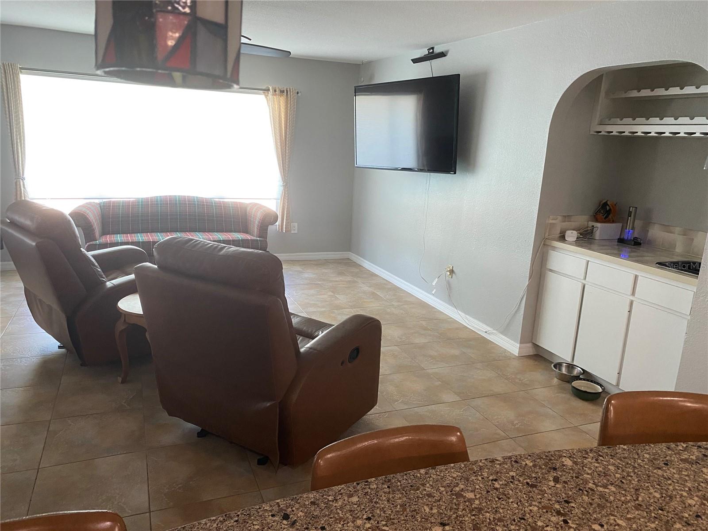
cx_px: 354
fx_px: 532
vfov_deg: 53.1
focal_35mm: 26
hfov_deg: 67.3
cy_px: 266
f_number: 1.8
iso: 200
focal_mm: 4.25
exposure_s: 1/60
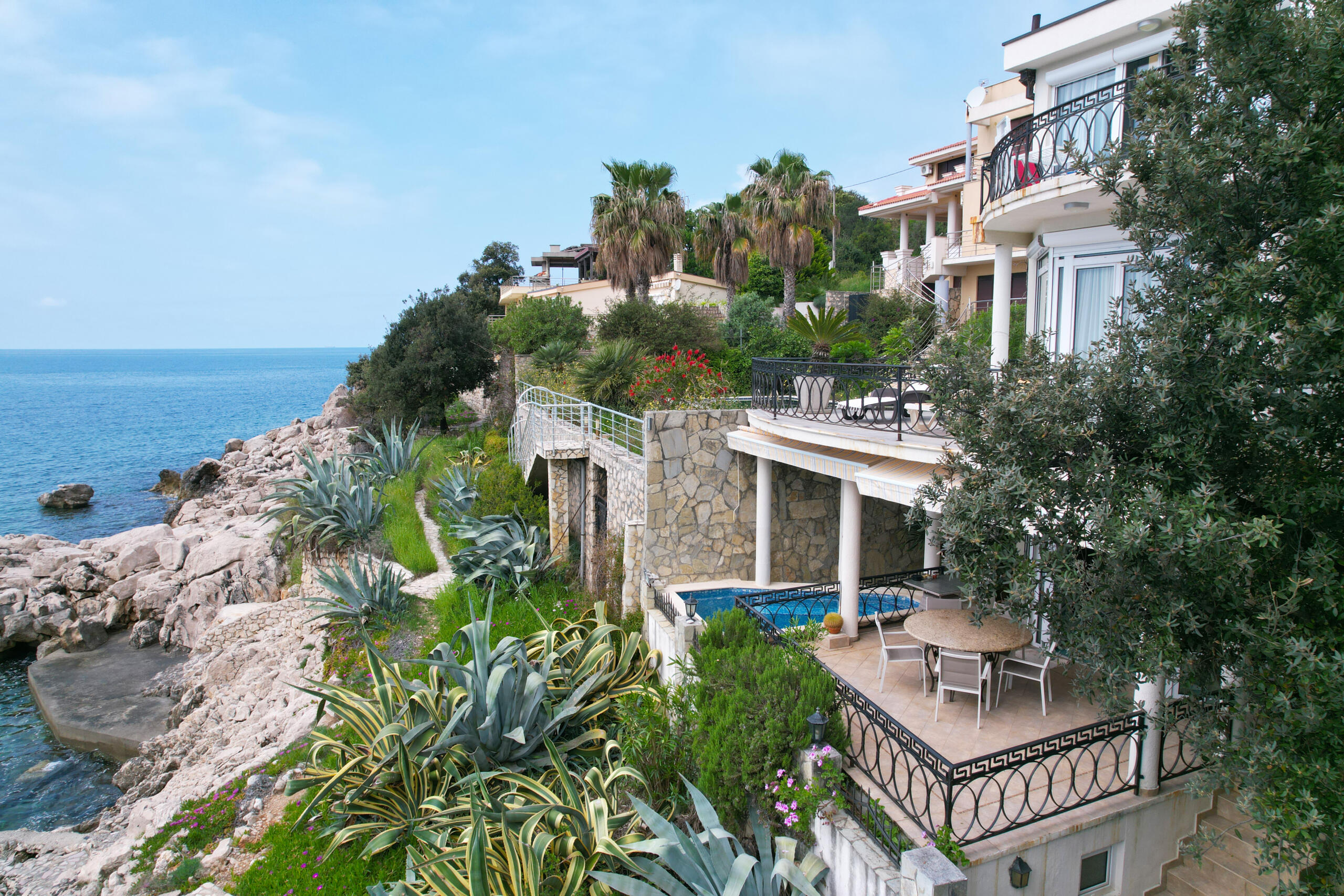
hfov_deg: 78.6
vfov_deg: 57.2
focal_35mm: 22
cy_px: 448
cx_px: 672
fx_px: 821
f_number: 2.8
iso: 110
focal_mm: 8.38
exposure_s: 1/1250
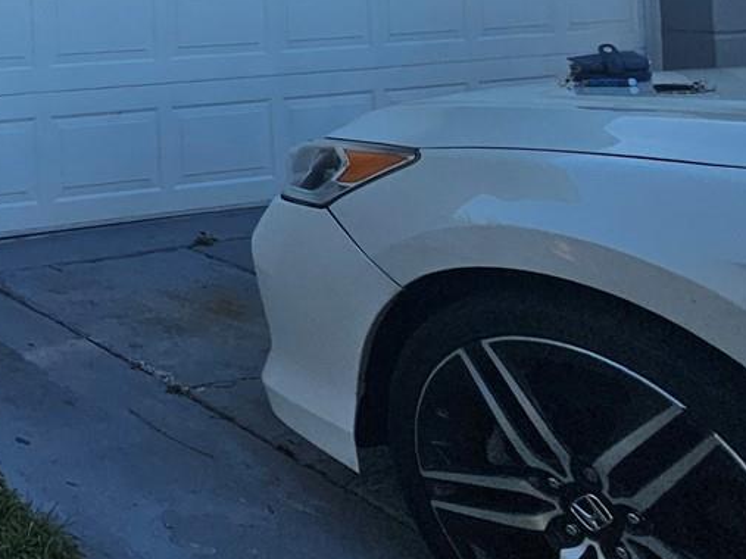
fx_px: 883
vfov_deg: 30.5
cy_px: -88
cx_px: -328
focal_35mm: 41
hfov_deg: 30.2
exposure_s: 1/1293
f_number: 2.2
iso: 50
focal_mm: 2.2
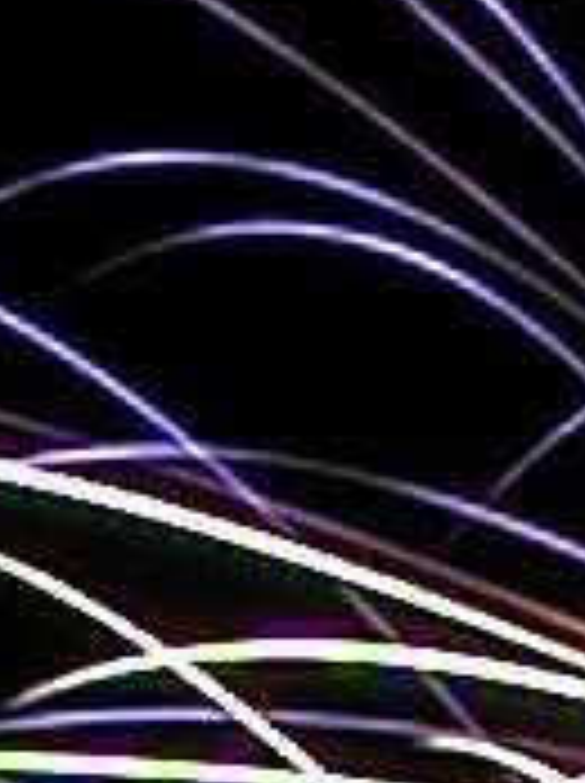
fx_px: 5828
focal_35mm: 258
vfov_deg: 7.1
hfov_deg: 5.6
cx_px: 1098
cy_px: 2020
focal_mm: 8.9
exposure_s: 4
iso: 100
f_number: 8
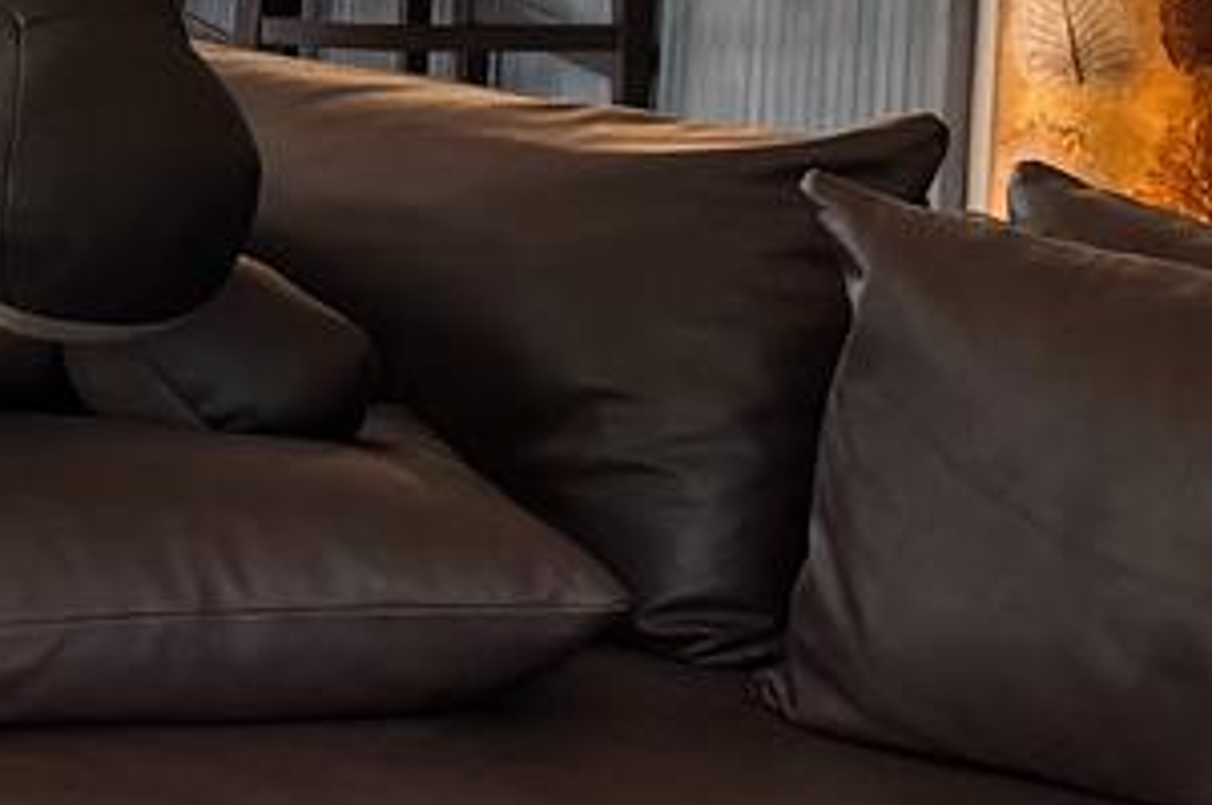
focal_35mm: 170
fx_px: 5717
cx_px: -838
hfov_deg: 11.4
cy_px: -278
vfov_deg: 7.9
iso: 160
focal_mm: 6.76
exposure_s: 1/60
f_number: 1.78
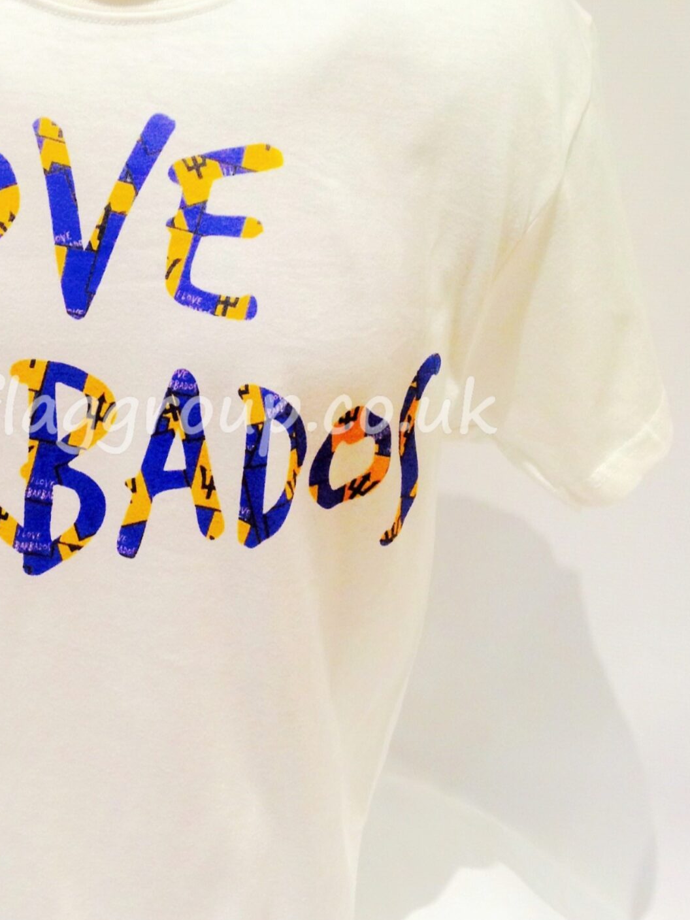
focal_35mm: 60
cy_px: 406
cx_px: 89
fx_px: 1595
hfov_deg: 23.8
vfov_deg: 32.2
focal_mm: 4.12
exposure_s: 1/20
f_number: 2.4
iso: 125
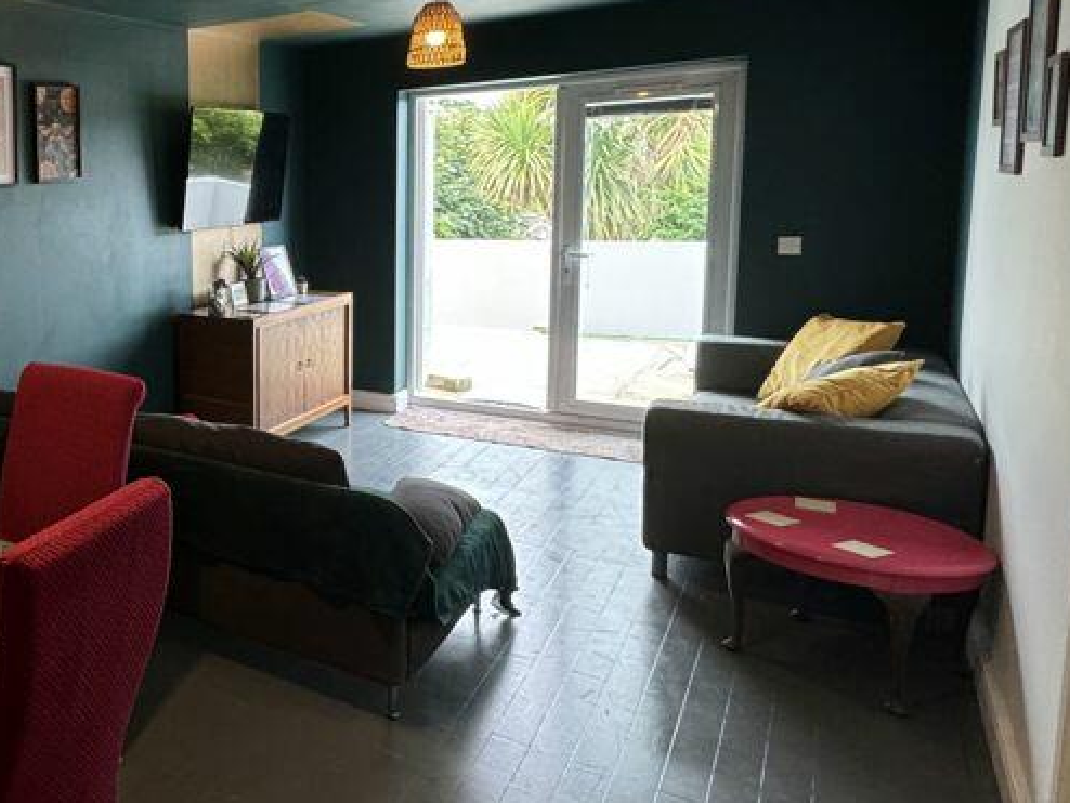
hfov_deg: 50.9
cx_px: 24
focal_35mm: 29
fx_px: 897
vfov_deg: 47.7
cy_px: 290
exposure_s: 1/50
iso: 160
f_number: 2.2
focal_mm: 2.22
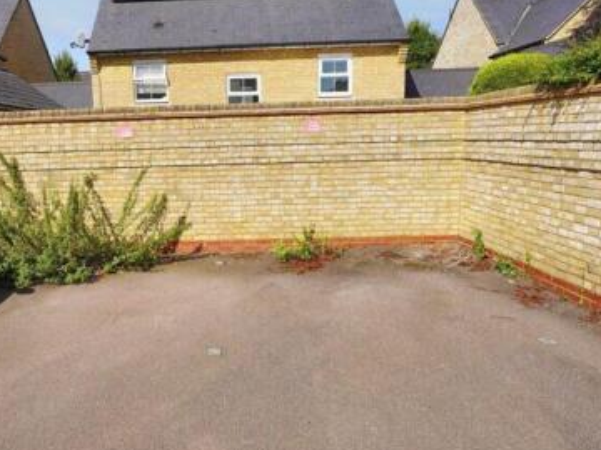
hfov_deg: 62.3
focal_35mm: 28
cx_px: 216
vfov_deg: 49.7
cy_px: 226
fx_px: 486
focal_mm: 16
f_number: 10
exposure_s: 1/160
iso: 100
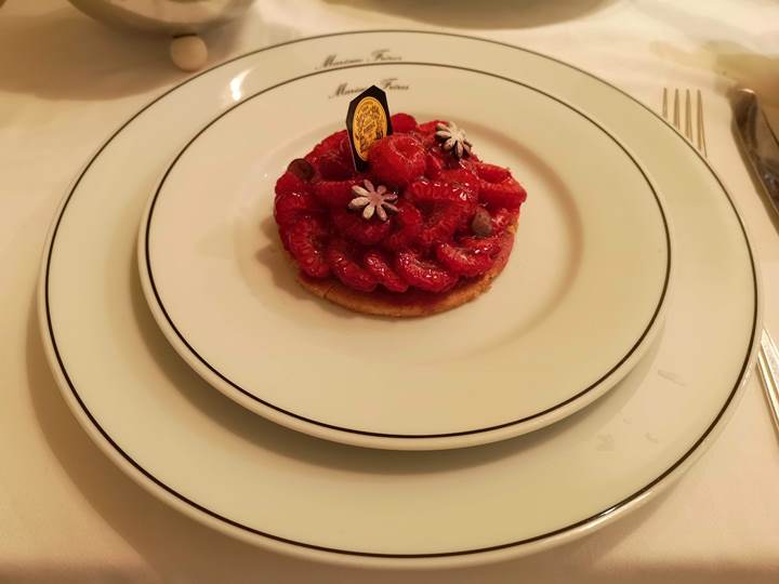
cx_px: 390
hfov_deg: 65.3
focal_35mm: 27
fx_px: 608
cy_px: 292
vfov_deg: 51.4
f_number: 1.8
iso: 200
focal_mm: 3.95
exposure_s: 1/33.3
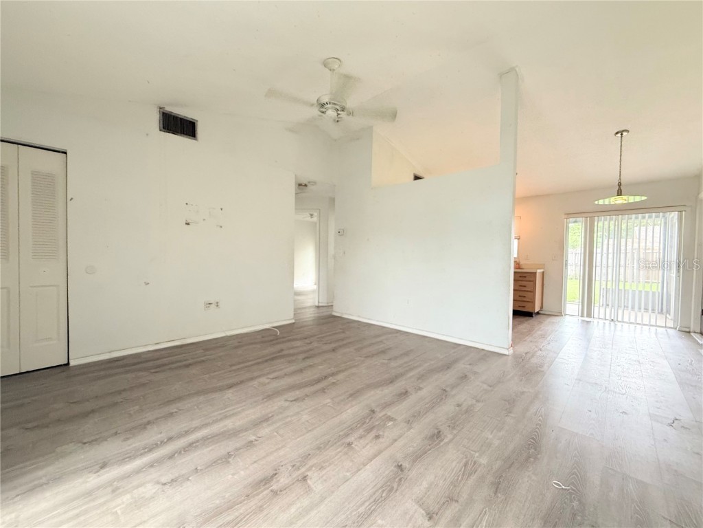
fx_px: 284
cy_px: 264
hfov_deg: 102.1
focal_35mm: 14
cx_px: 352
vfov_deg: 85.7
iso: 400
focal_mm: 2.22
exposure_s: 1/60
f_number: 2.2
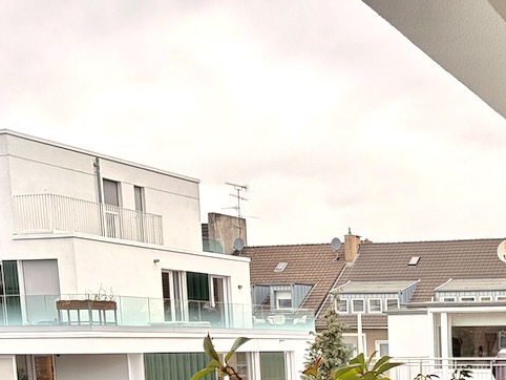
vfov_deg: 19.6
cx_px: 540
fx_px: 1009
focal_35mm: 69
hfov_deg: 26.2
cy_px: 497
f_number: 1.6
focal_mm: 5.96
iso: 125
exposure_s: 1/108
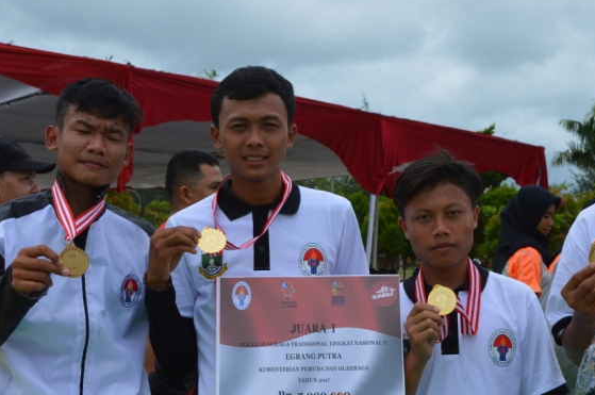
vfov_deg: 20.3
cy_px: 315
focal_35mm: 66
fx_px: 1089
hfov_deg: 30.5
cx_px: 356
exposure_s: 1/2000
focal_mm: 24
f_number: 7.1
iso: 400
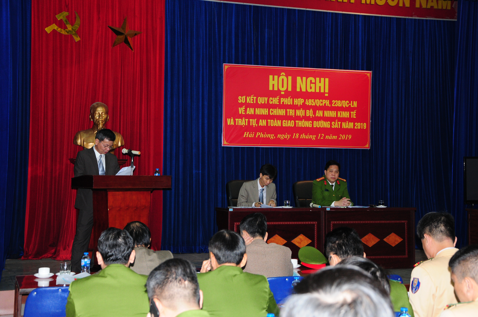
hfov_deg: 35.1
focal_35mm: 57
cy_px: 158
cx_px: 239
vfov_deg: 23.7
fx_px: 756
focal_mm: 38
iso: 800
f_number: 5
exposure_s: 1/60
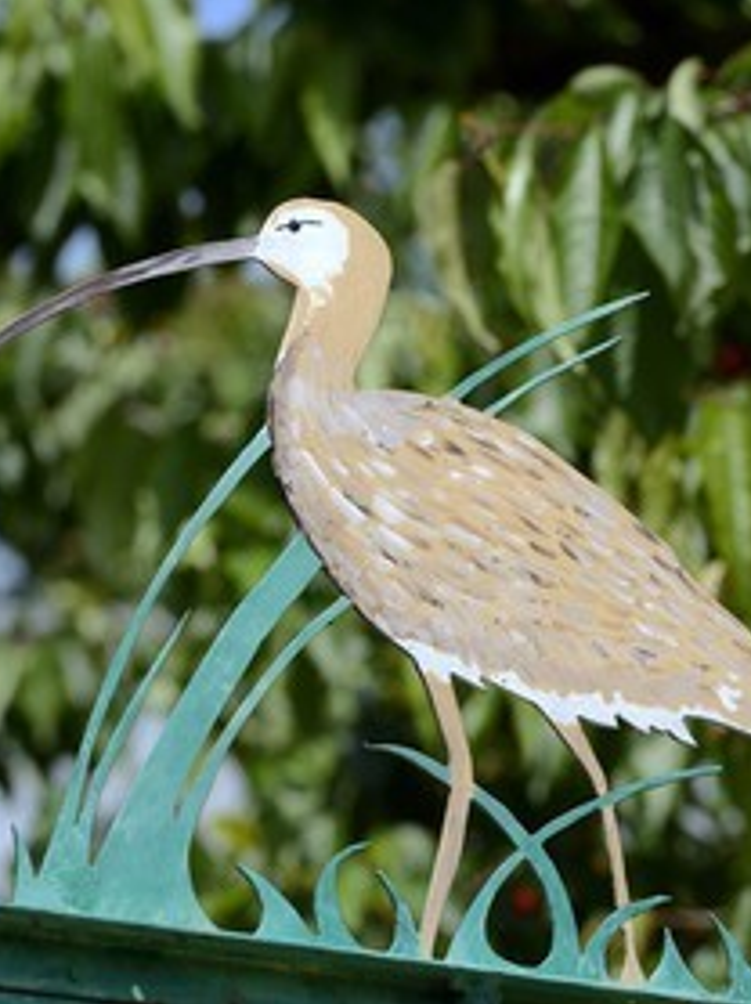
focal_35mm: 291
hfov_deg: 5.1
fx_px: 8431
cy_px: 502
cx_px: 513
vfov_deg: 6.8
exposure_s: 1/320
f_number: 10
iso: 200
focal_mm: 200
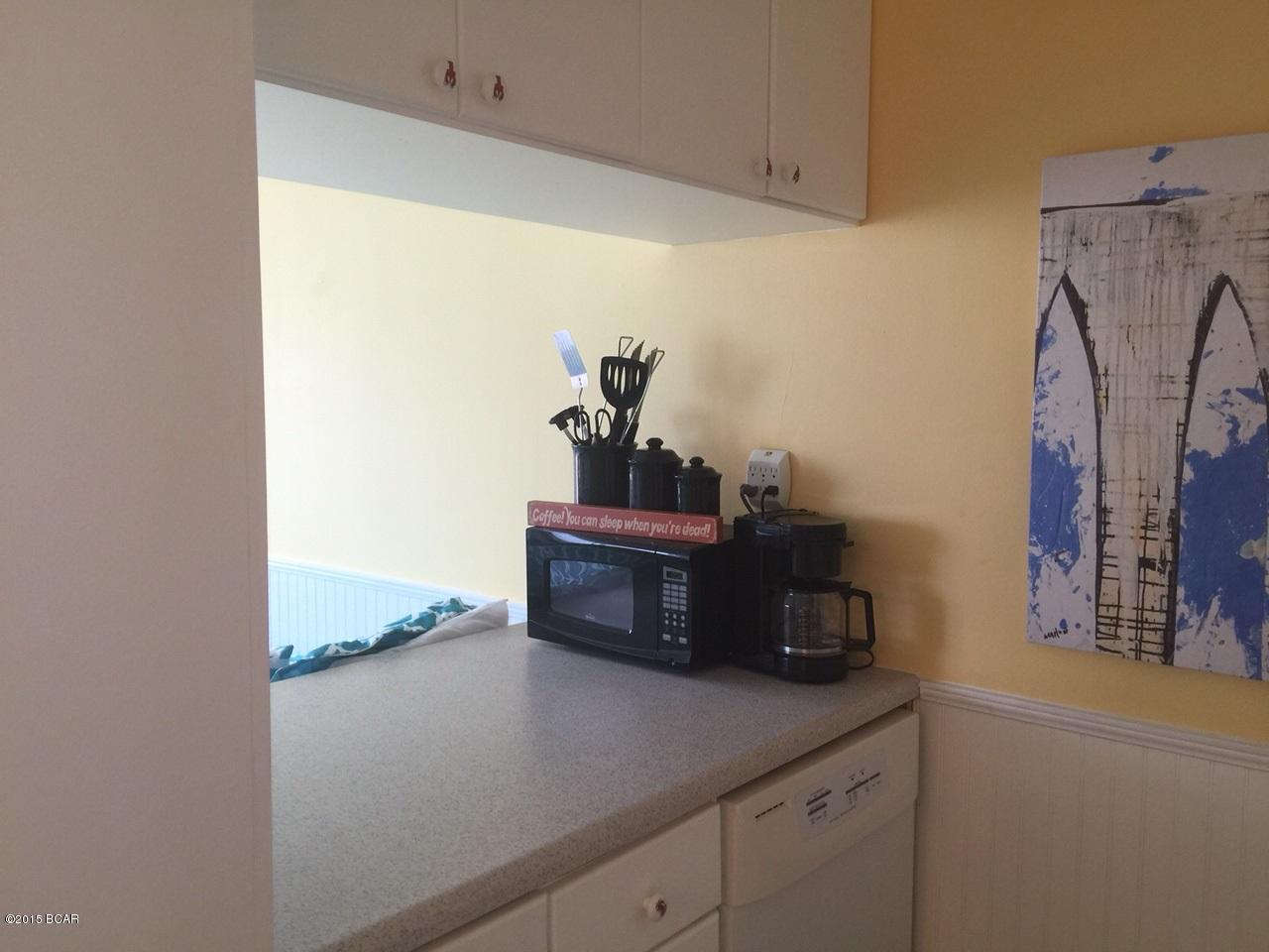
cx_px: 634
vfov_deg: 48.2
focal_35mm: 29
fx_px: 1063
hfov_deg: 61.7
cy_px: 476
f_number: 2.2
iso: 32
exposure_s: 1/30
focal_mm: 4.15
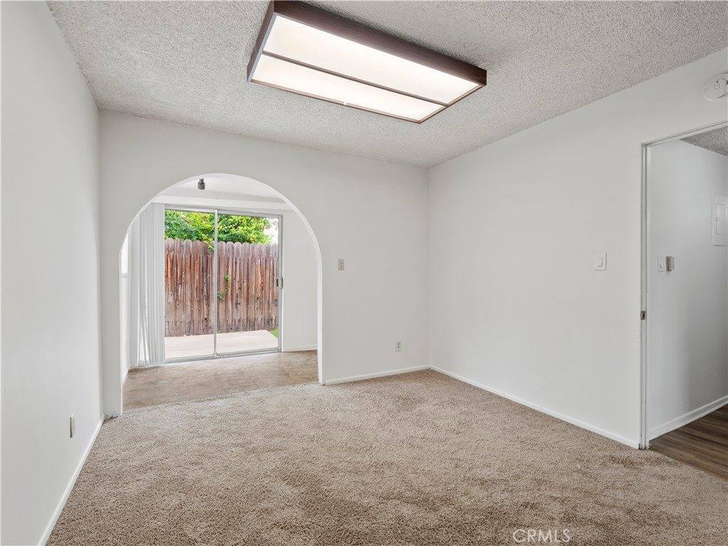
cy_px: 273
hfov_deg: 94.5
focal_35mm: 16
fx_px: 336
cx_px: 364
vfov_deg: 78.1
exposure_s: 1/2
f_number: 8
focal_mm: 8
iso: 250
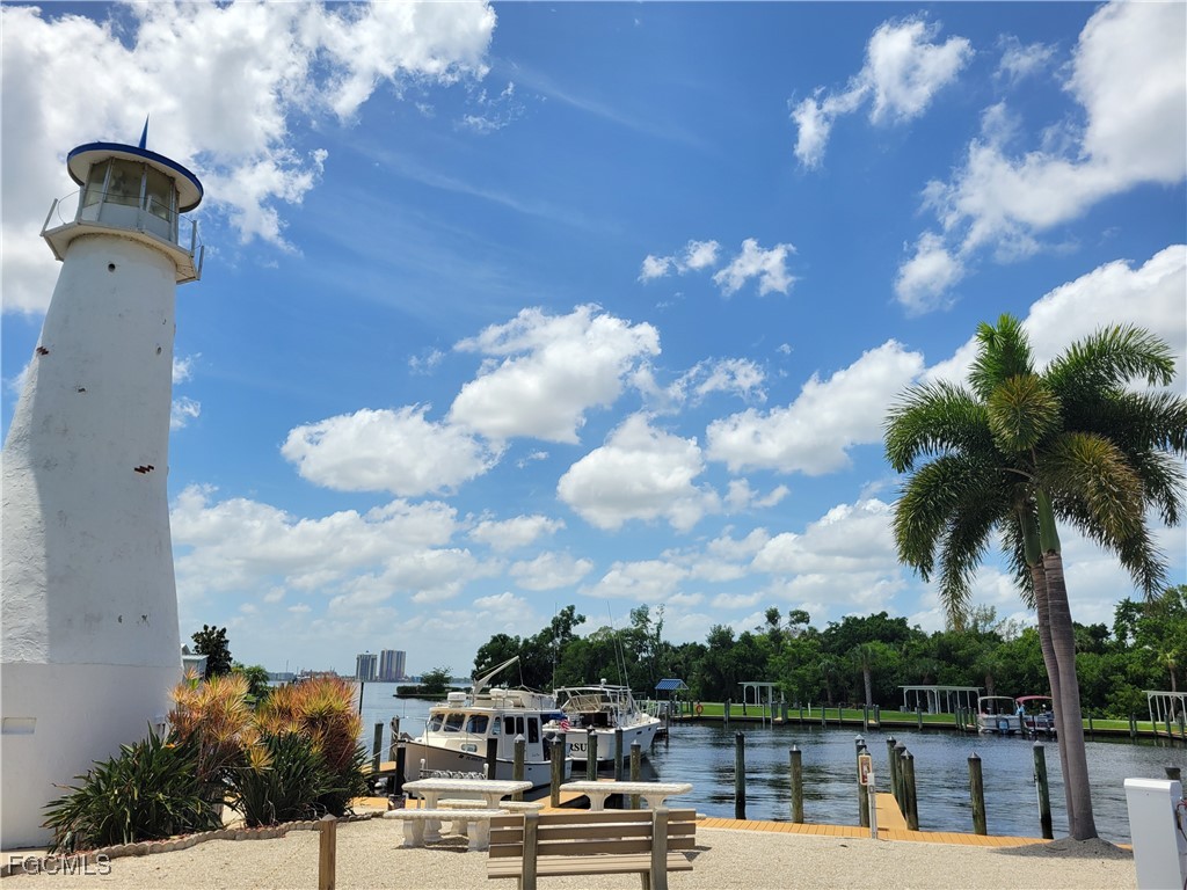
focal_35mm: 26
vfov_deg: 53.1
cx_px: 594
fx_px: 892
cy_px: 445
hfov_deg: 67.3
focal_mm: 5.4
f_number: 1.8
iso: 40
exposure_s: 1/4109
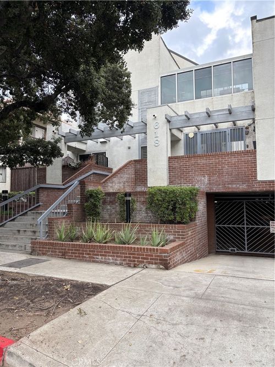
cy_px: 184
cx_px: 138
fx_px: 275
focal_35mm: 26
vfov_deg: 67.3
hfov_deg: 53.0
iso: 40
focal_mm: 5.96
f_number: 1.6
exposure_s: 1/121
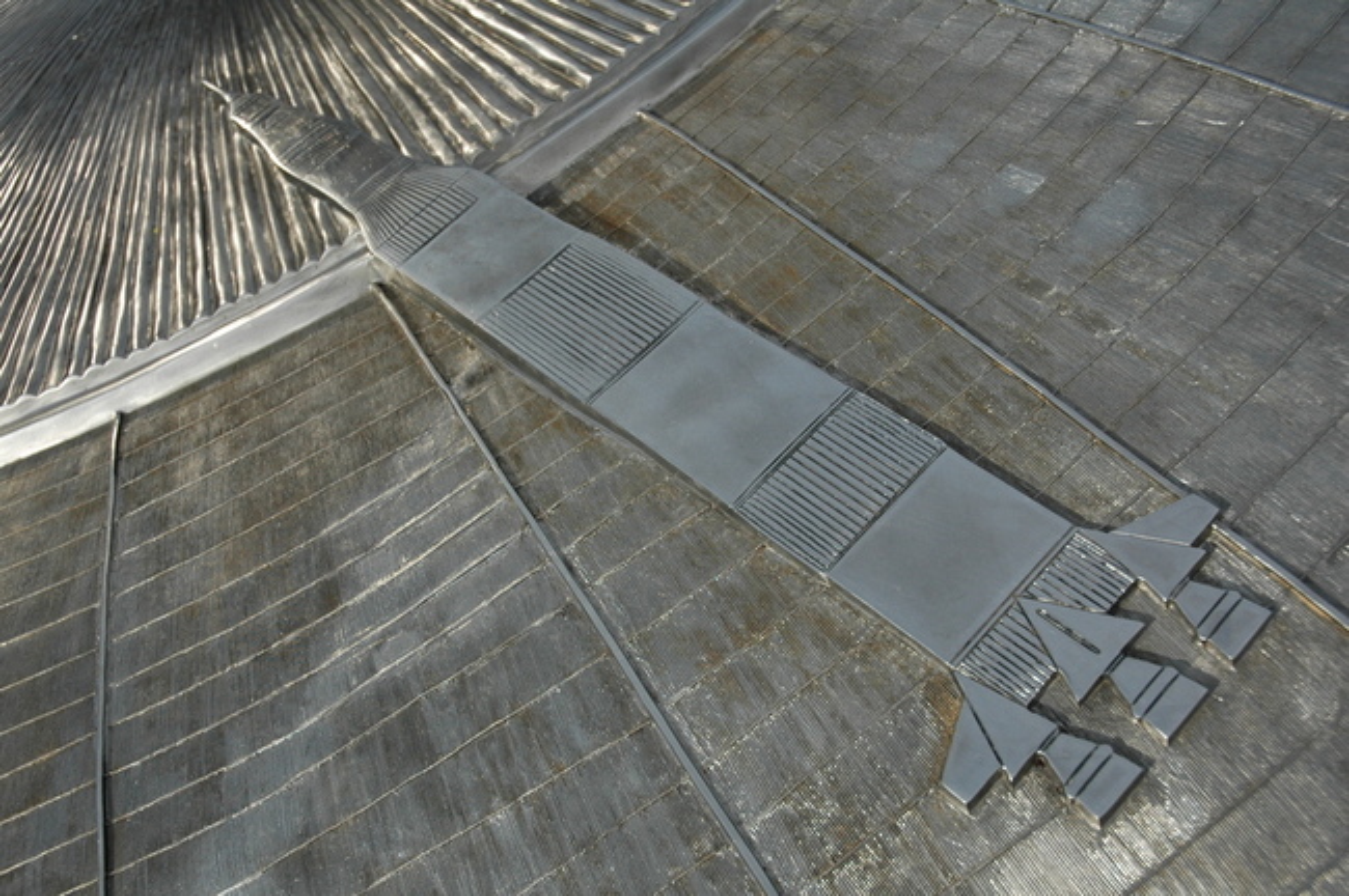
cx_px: 674
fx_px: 1404
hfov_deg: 51.3
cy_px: 448
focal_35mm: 38
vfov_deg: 35.4
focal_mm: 25
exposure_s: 1/2000
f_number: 6.3
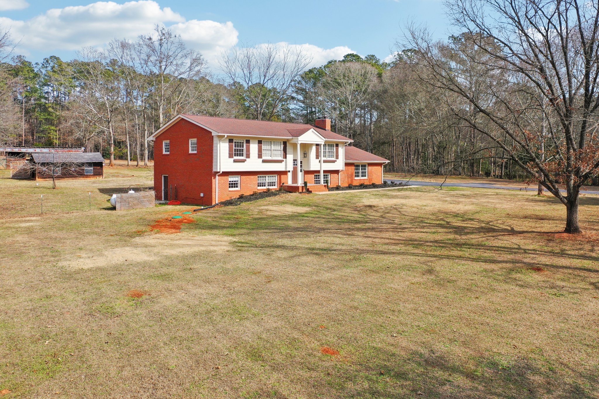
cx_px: 300
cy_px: 200
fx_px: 466
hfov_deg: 65.5
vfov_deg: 46.4
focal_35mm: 28
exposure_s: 1/1000
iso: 100
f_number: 2.8
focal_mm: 10.3
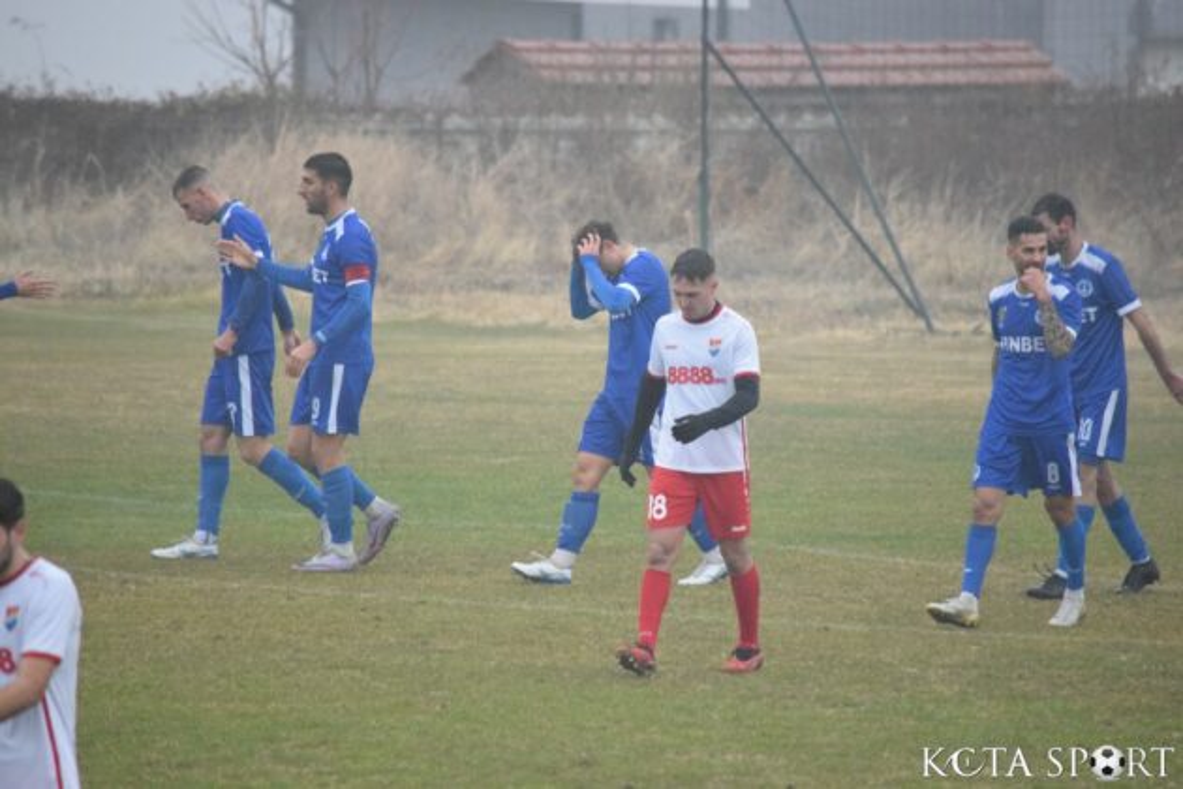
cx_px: 592
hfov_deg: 5.3
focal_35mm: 390
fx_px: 12815
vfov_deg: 3.5
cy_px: 394
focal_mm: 260
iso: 6400
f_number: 5.6
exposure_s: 1/640
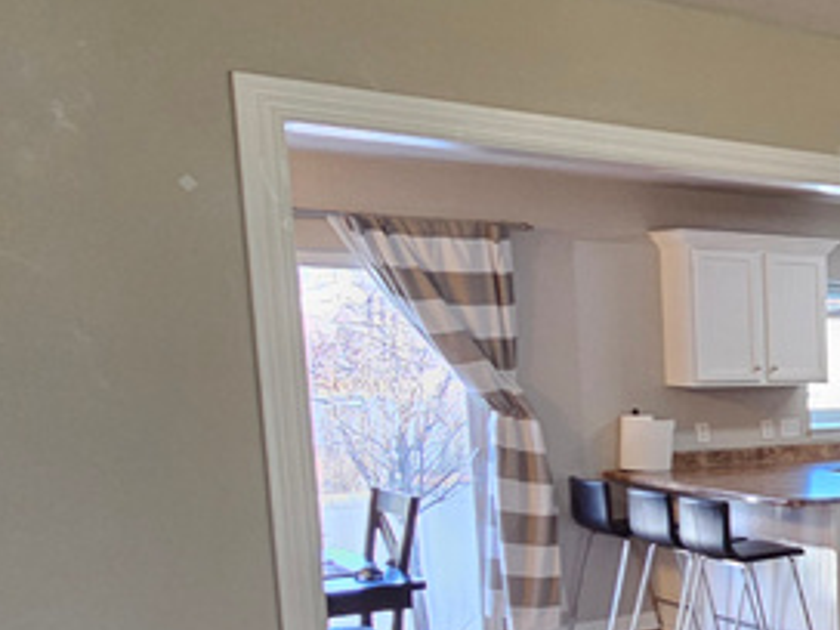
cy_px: 516
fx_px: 1189
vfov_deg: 28.9
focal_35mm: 49
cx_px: 1211
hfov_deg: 28.2
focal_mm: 2.2
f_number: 2.2
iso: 200
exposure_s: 1/60
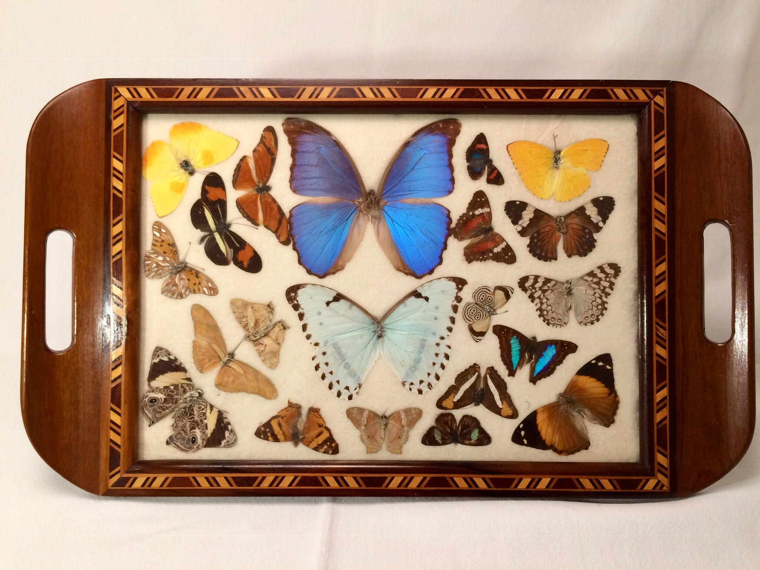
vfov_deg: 48.2
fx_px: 637
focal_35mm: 29
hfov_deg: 61.7
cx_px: 380
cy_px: 285
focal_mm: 4.15
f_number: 2.2
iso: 64
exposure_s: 1/33
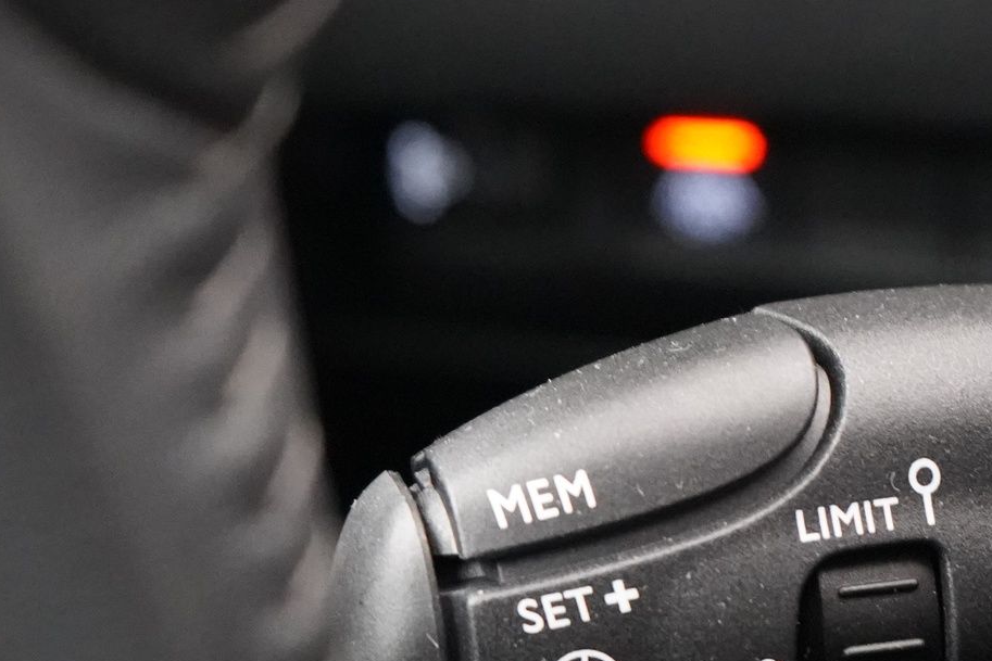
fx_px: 3472
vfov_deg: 10.9
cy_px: 505
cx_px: 755
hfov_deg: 16.2
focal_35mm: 126
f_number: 4.5
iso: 12800
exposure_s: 1/40
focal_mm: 46
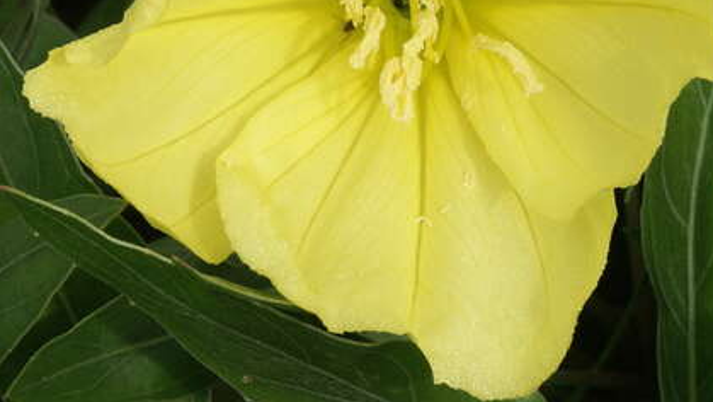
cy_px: 45
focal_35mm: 291
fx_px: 5503
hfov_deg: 7.4
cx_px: 424
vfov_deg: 4.2
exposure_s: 1/250
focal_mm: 42.44
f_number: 9.5
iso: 100
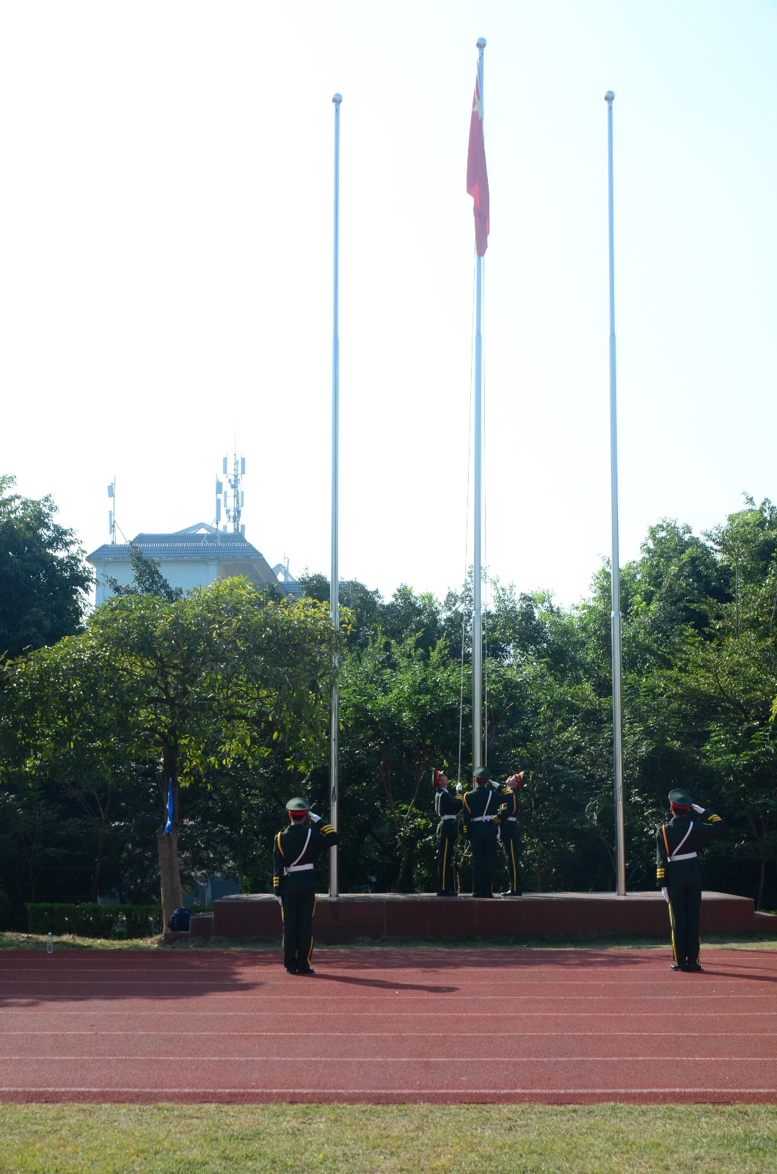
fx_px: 1562
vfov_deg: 41.2
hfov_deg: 27.9
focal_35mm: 48
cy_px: 587
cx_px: 388
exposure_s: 1/320
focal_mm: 32
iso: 280
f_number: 9
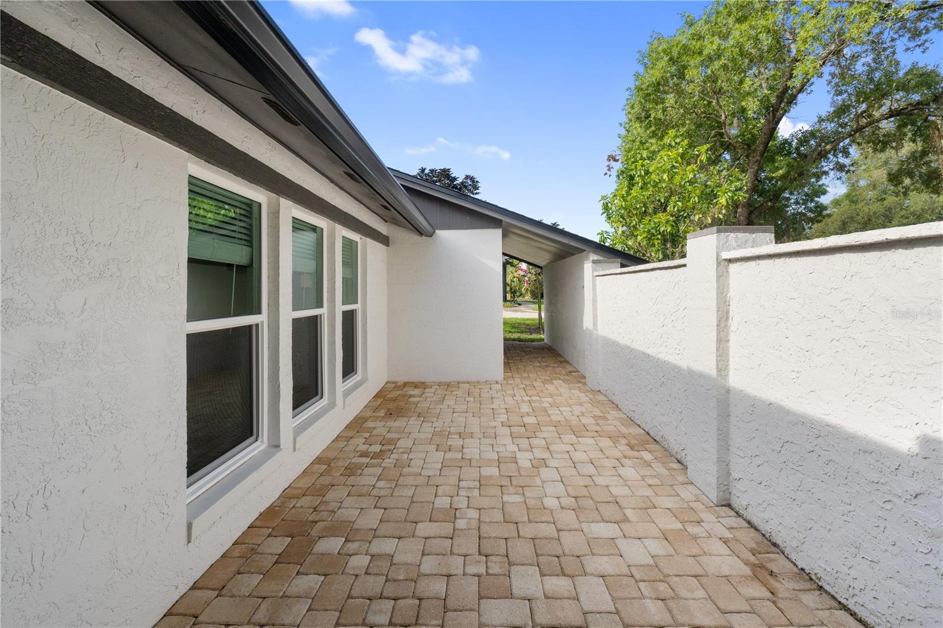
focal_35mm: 15
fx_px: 393
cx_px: 472
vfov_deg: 77.3
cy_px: 314
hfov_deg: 100.4
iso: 320
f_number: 7.1
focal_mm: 10
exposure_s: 1/160
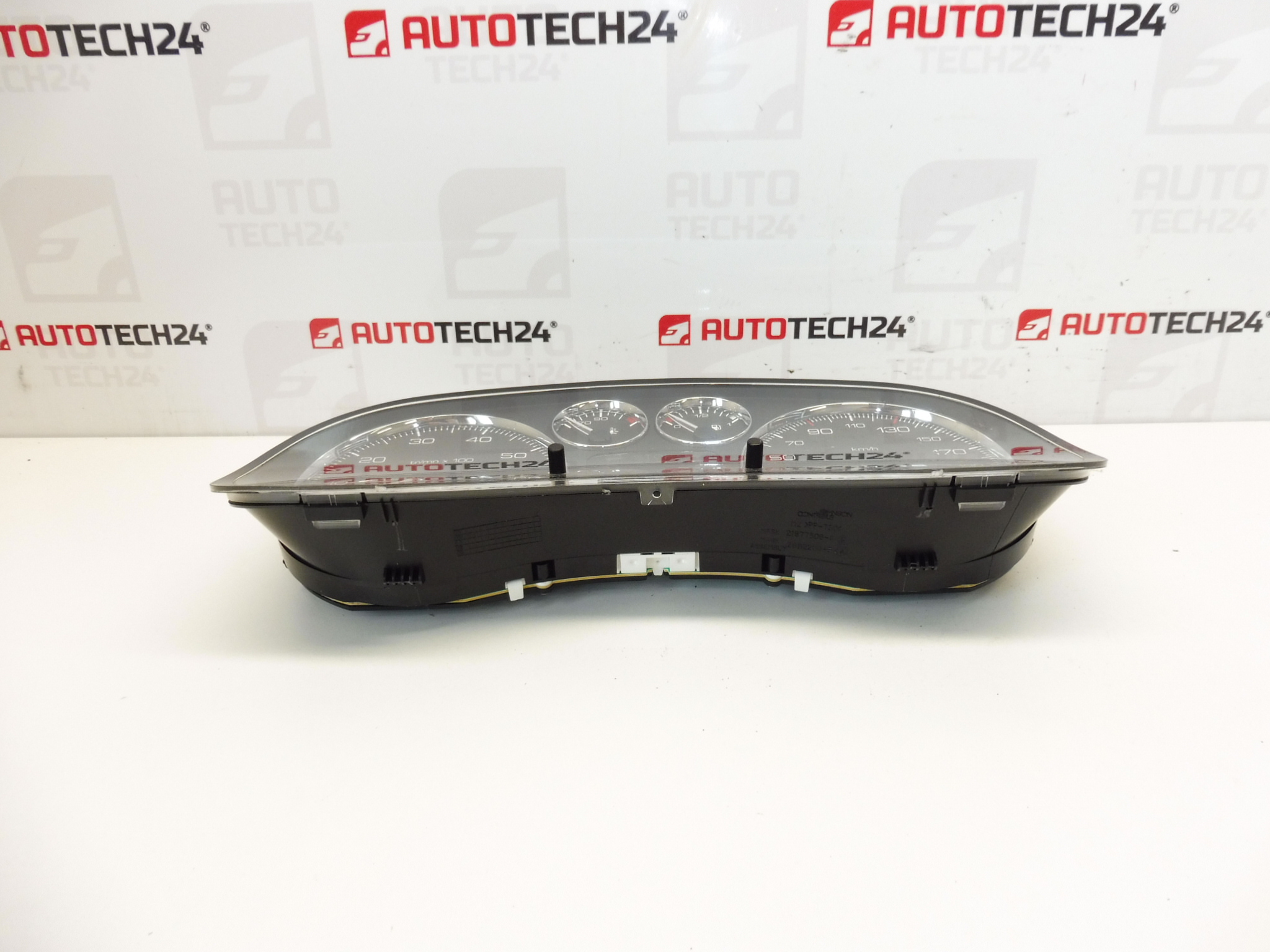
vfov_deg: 56.8
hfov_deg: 71.6
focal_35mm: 24
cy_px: 476
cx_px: 635
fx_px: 881
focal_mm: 4.3
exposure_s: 1/80
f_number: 3.5
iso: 200
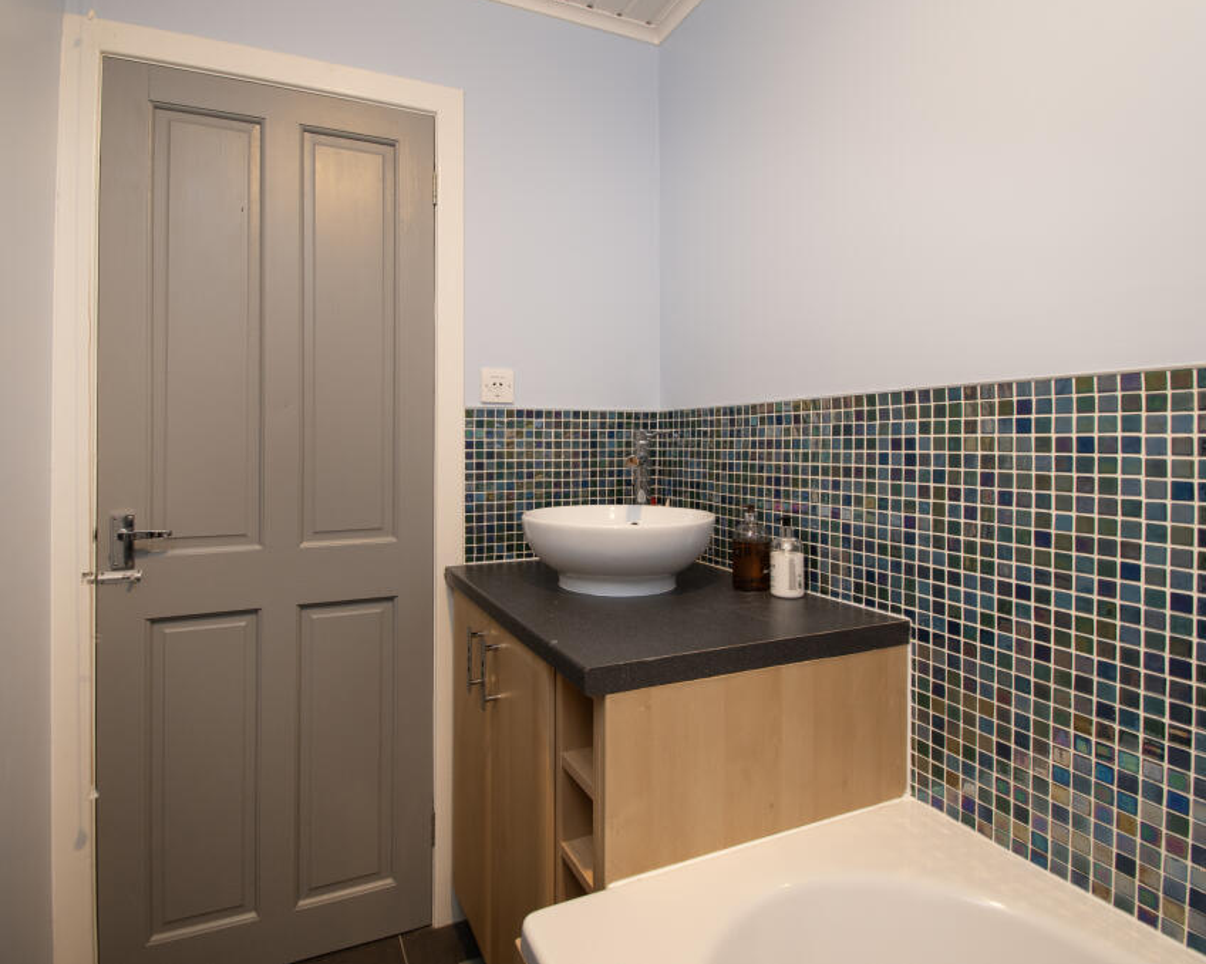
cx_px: 557
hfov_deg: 89.5
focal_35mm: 17
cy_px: 481
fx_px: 607
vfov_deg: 77.0
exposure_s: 1/4
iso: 320
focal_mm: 10
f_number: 9
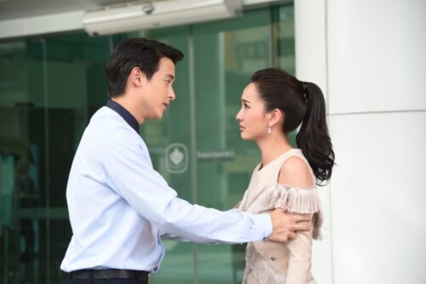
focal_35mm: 116
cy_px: 142
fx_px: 1373
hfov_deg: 17.6
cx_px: 213
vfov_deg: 11.8
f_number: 5.6
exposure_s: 1/250
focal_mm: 116
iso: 400
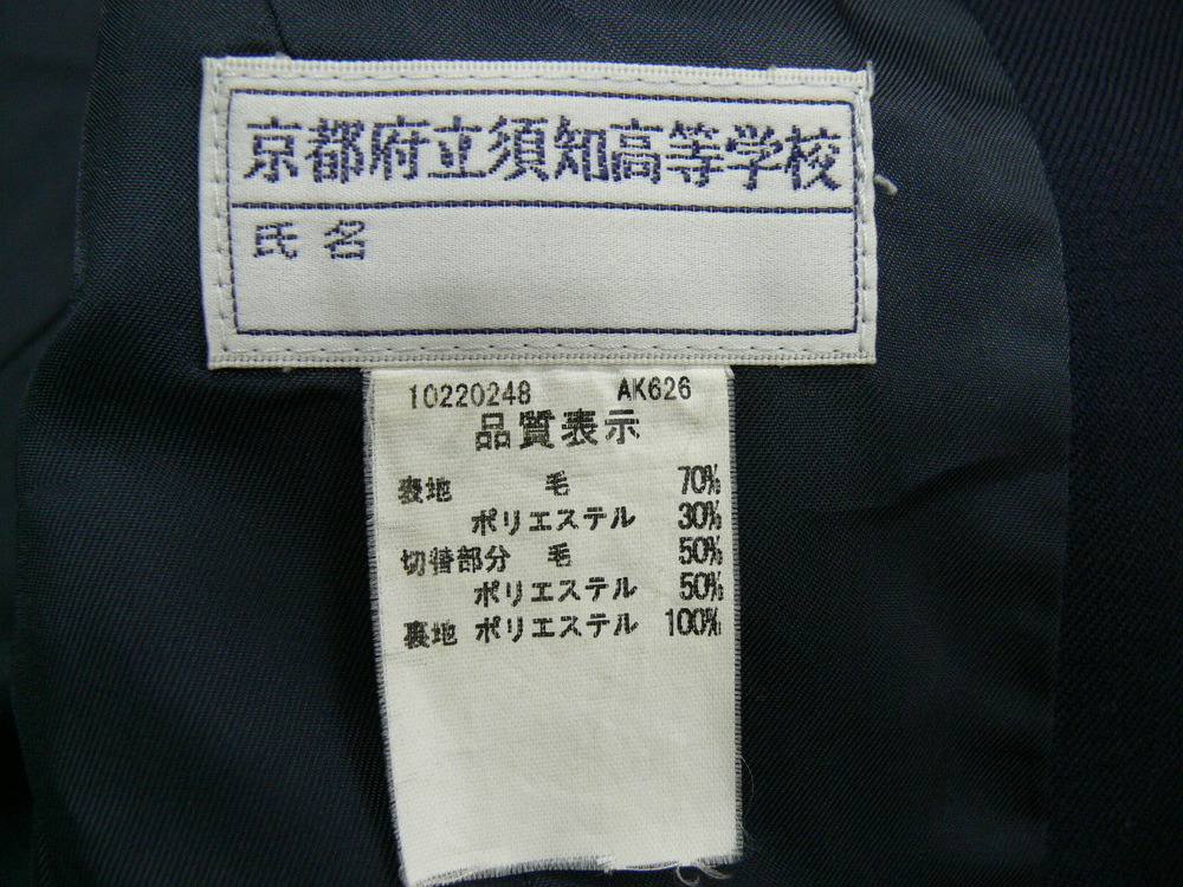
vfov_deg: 40.7
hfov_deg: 52.6
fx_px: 1196
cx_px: 592
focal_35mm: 35
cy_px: 444
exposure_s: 1/30
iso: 160
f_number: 2.8
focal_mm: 7.4
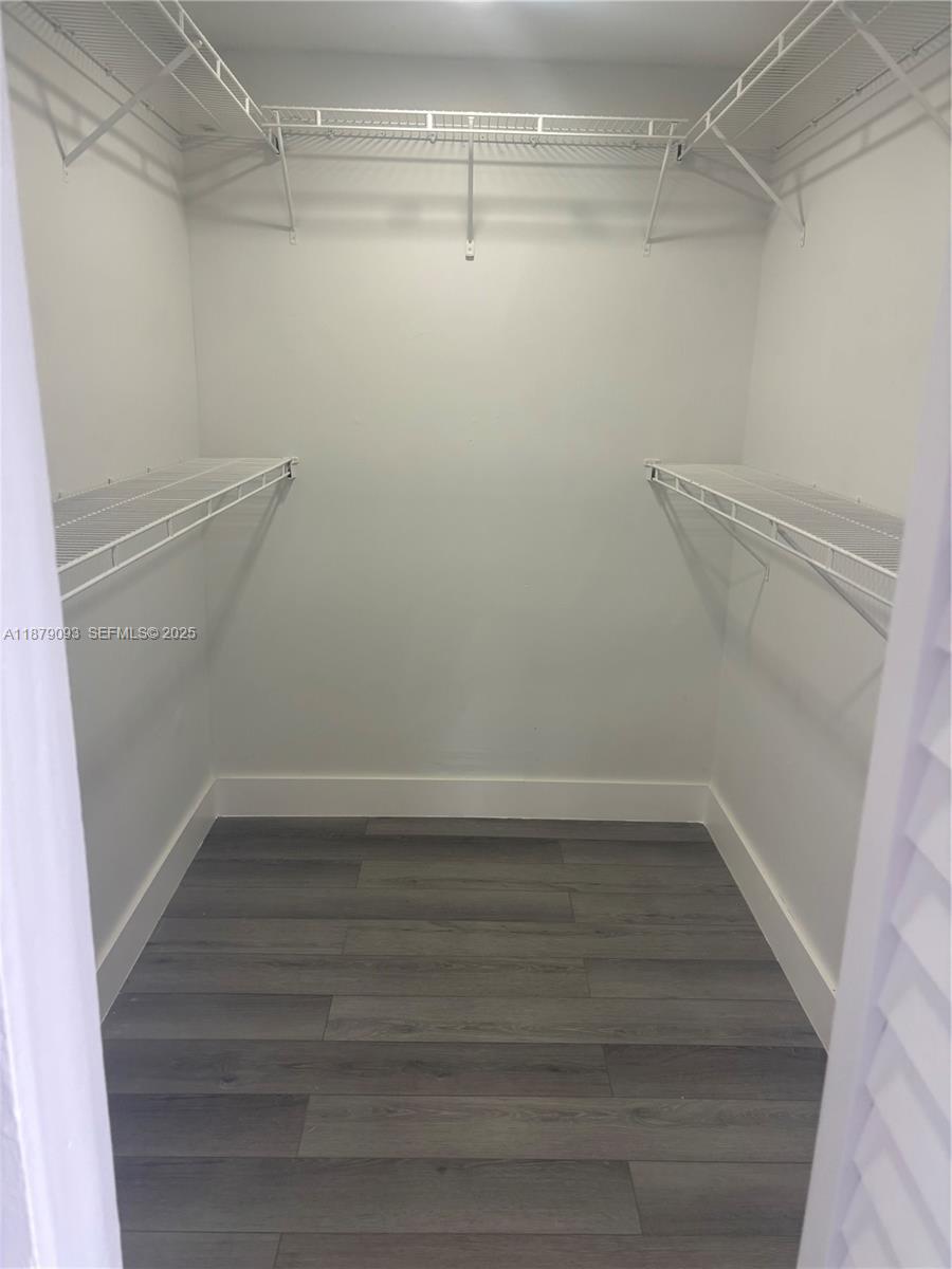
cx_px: 476
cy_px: 634
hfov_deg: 53.1
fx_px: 953
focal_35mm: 26
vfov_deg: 67.3
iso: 80
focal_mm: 5.96
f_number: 1.6
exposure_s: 1/121
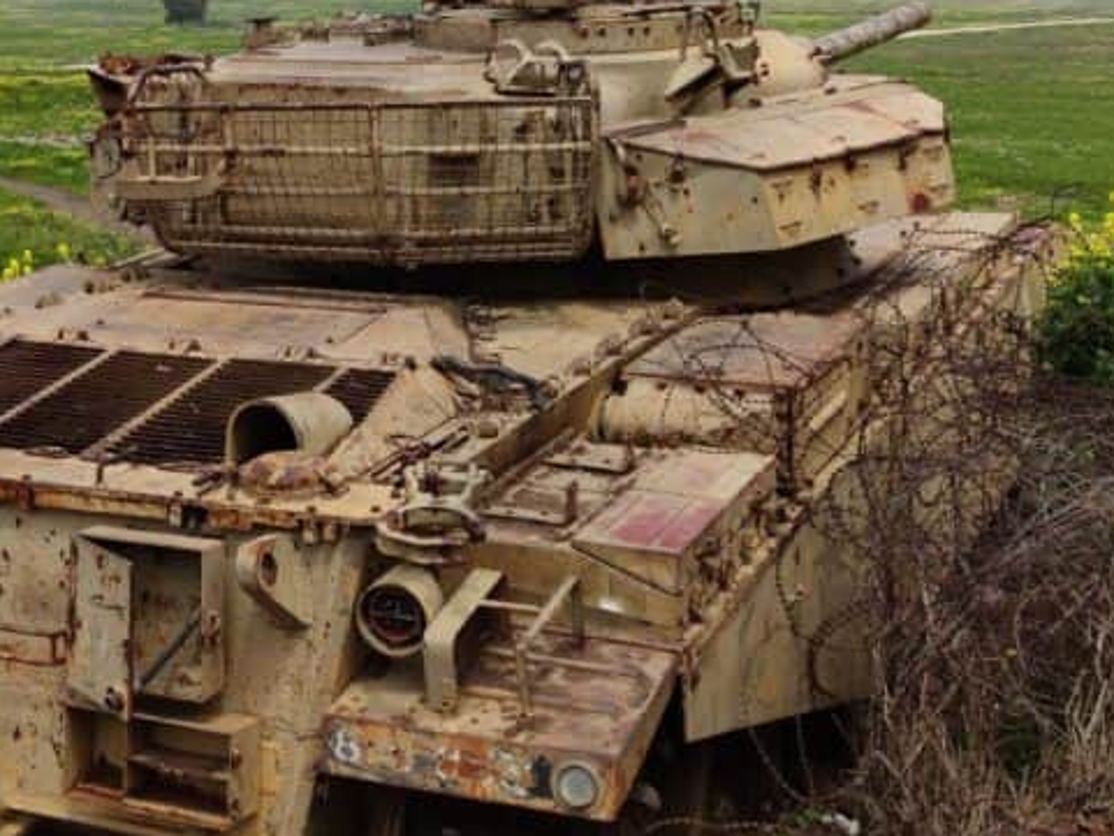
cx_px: 183
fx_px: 2125
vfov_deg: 21.8
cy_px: 102
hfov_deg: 28.6
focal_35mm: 66
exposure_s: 1/2323
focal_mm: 6.72
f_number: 1.69
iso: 50
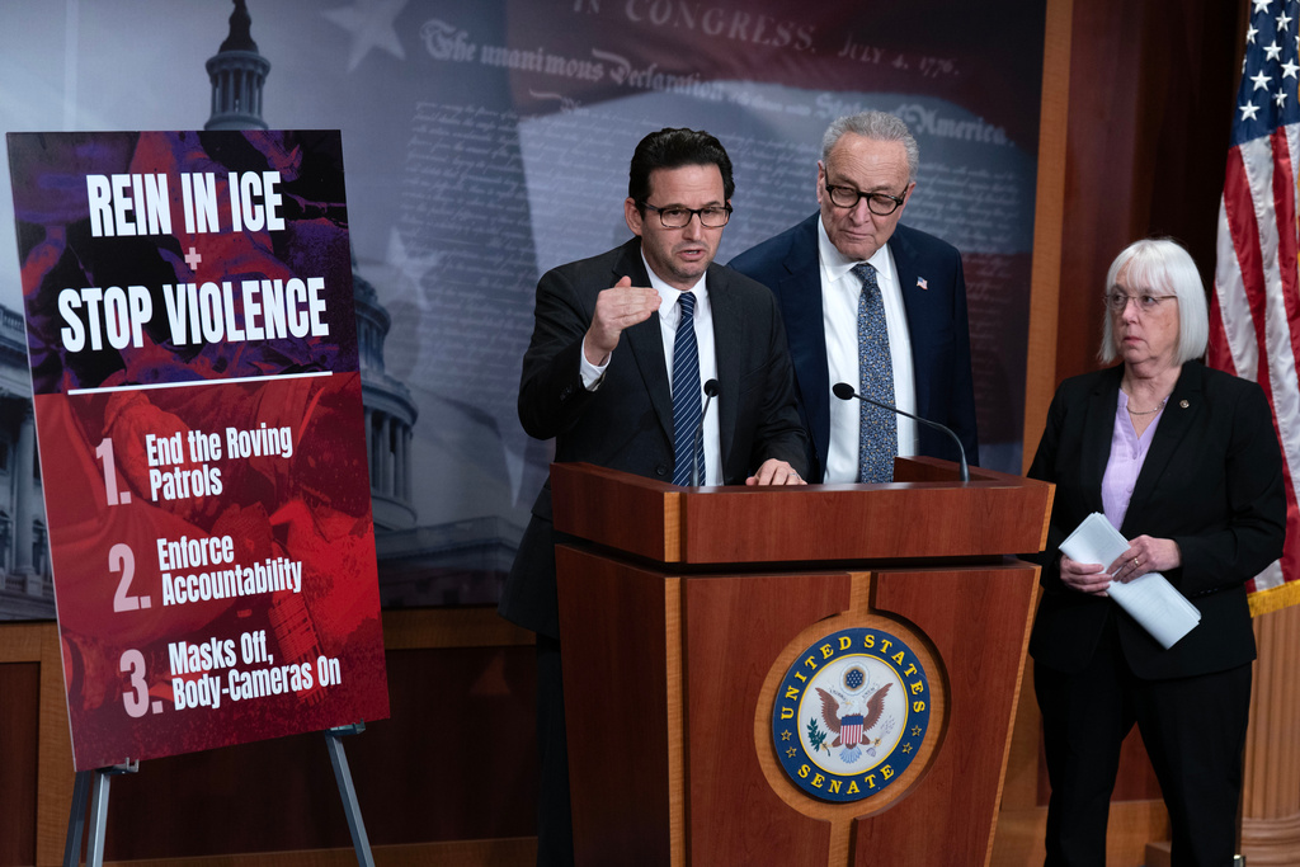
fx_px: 4009
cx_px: 650
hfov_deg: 18.4
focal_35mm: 111
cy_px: 434
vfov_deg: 12.3
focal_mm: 111
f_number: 3.5
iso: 1600
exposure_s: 1/400
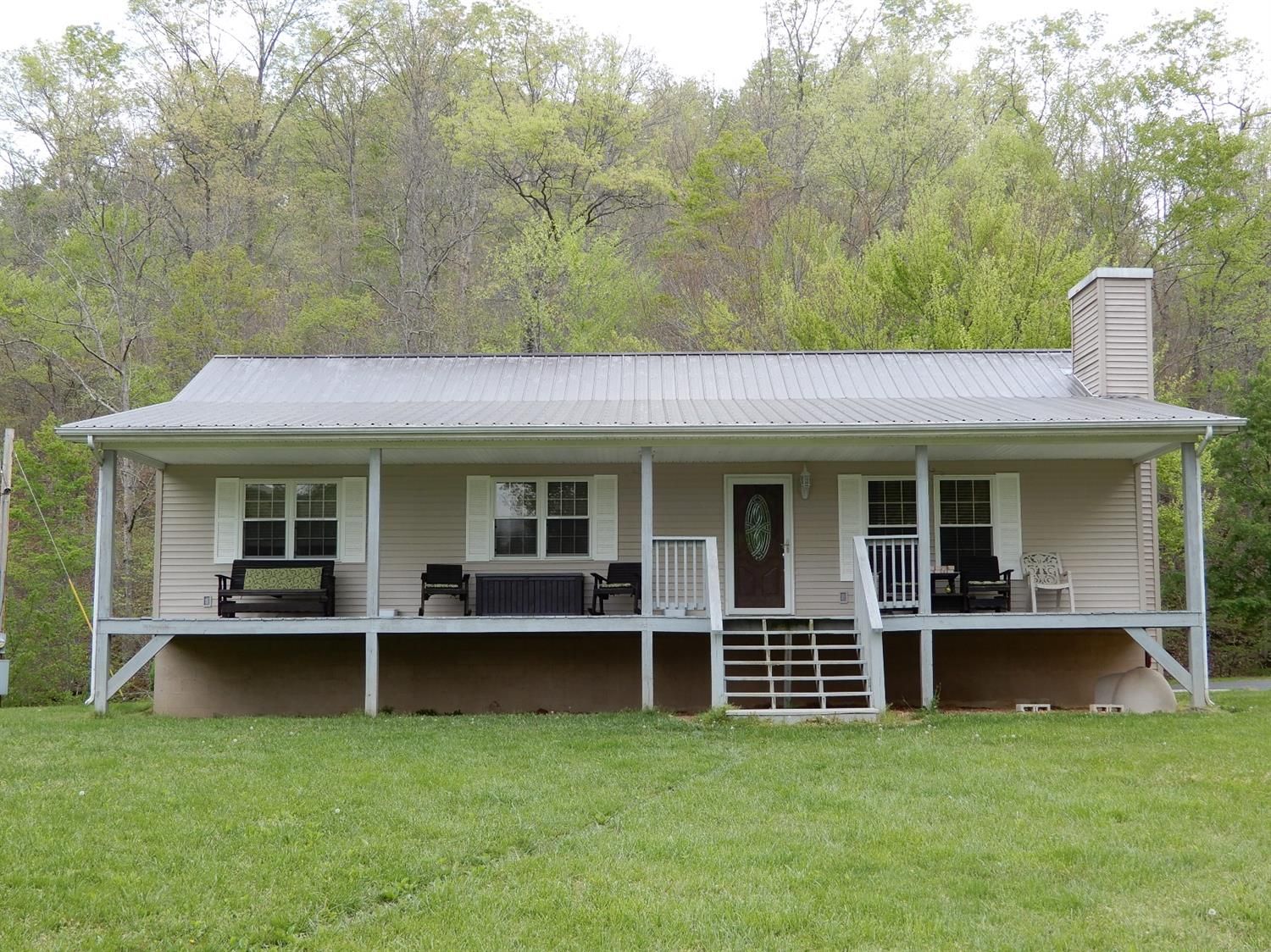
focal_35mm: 42
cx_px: 636
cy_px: 476
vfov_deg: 34.3
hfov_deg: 44.8
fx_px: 1542
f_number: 4
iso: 80
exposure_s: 1/200
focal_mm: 7.5
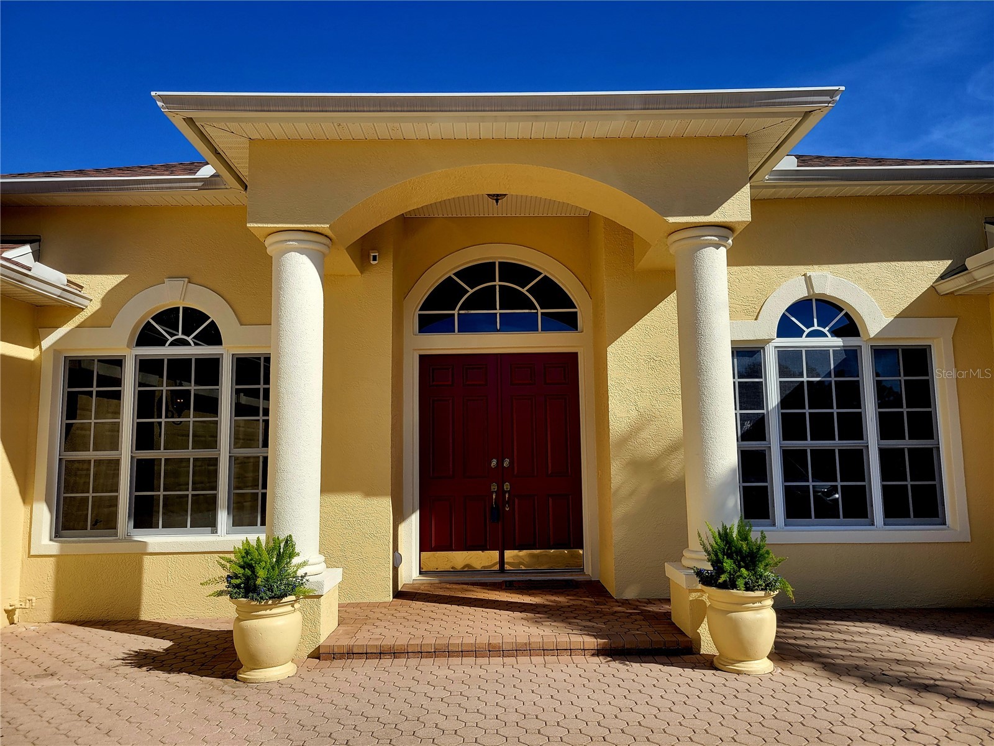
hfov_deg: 67.3
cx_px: 497
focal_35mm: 26
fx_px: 747
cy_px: 373
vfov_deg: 53.1
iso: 40
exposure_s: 1/3333
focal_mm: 5.4
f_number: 1.8
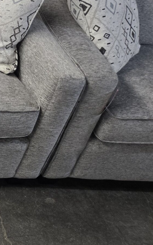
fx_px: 461
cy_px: 33
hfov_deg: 14.3
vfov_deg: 28.8
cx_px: -189
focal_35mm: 69
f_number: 1.8
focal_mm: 5.4
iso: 250
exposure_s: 1/120
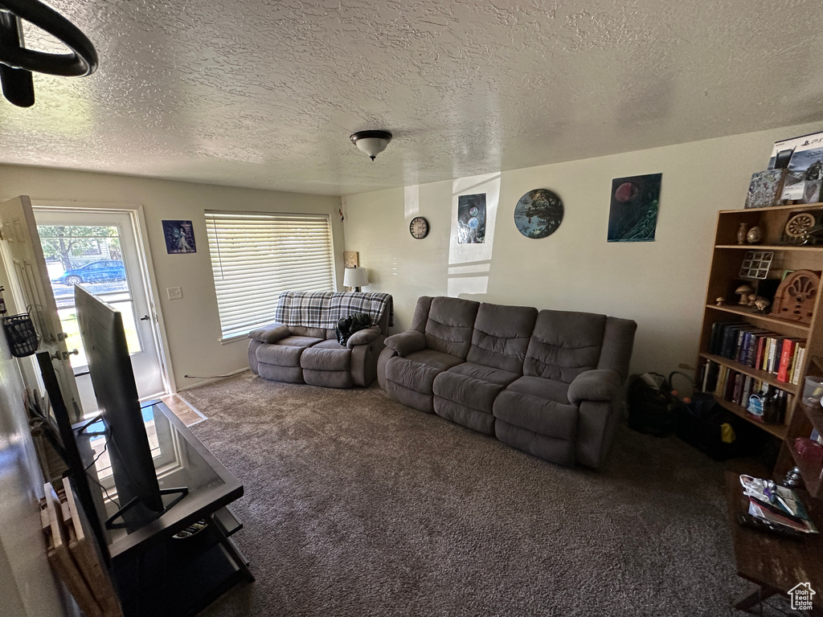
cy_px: 308
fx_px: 333
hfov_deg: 102.1
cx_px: 412
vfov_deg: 85.7
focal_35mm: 14
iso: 250
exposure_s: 1/99
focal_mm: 2.22
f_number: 2.2
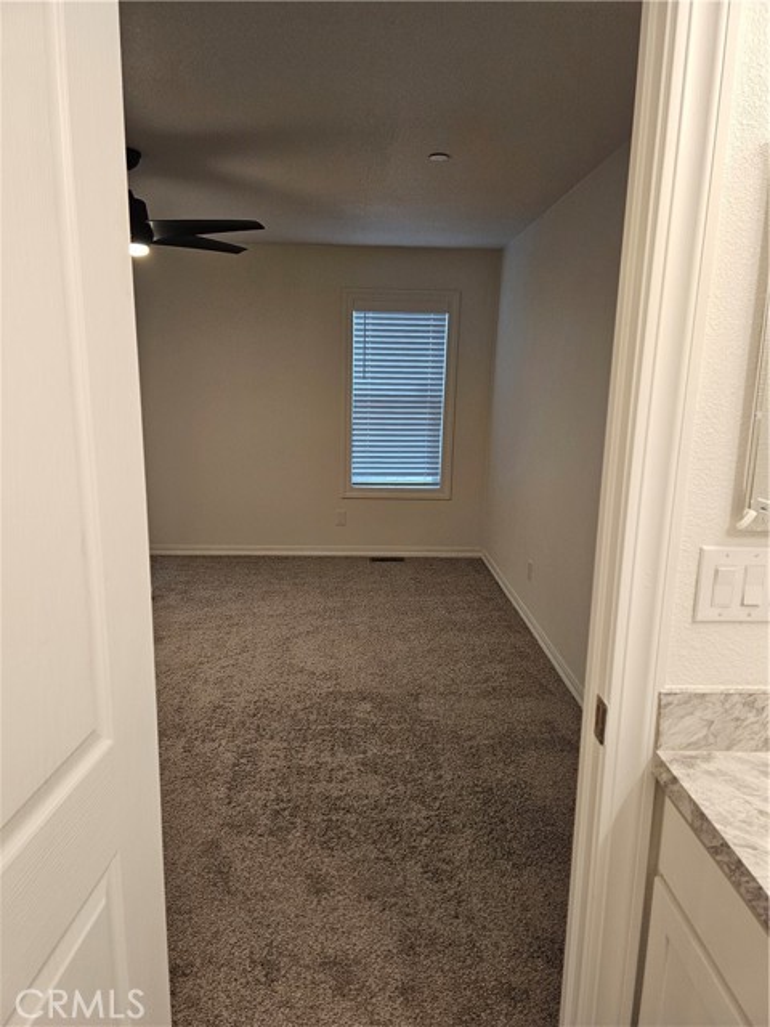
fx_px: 682
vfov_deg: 73.9
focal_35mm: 23
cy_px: 514
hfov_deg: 58.9
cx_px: 385
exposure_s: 1/120
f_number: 1.7
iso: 320
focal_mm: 6.3
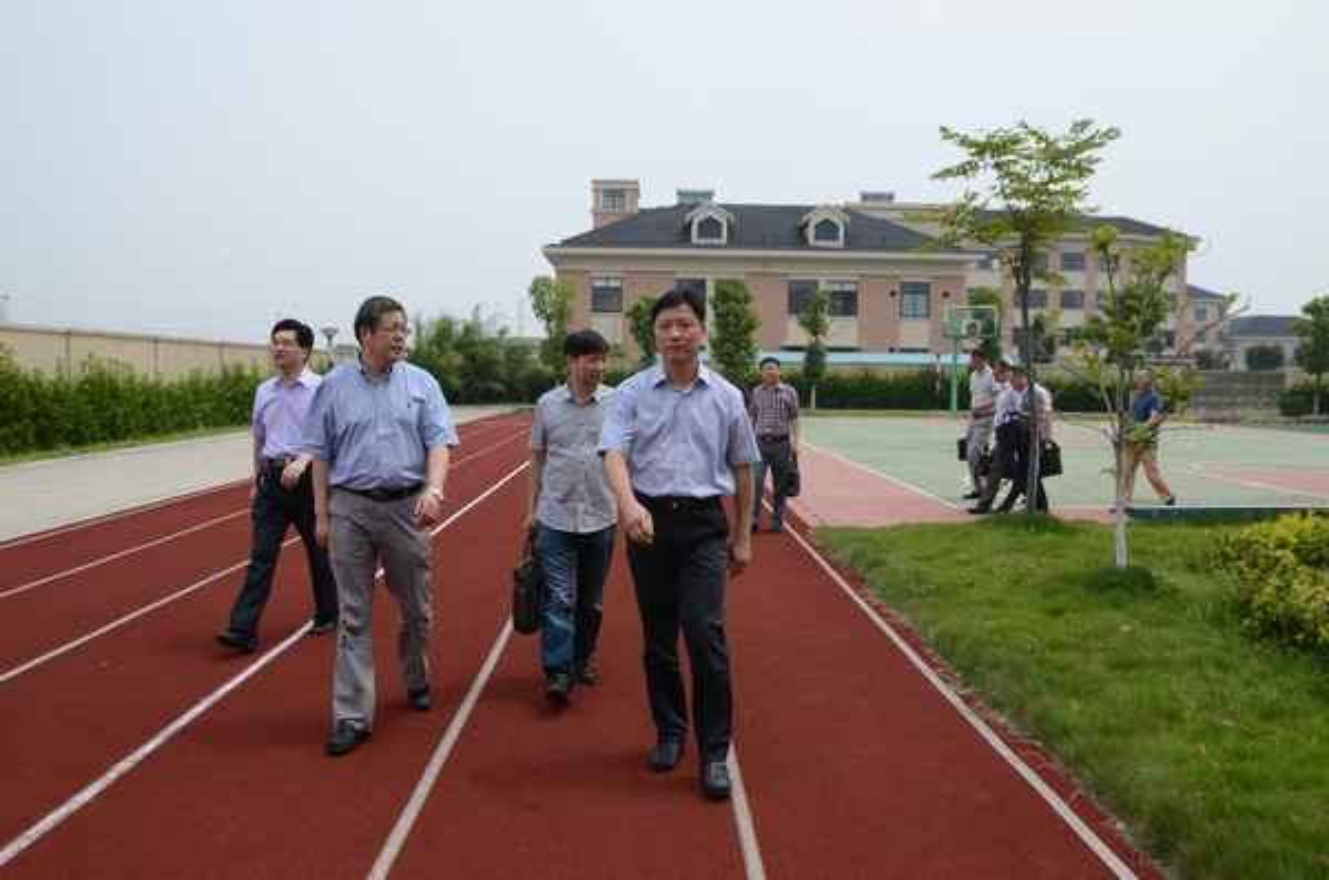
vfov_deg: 43.4
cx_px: 664
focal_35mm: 30
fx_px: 1105
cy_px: 440
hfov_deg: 62.0
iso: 200
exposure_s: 1/400
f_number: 10
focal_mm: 20
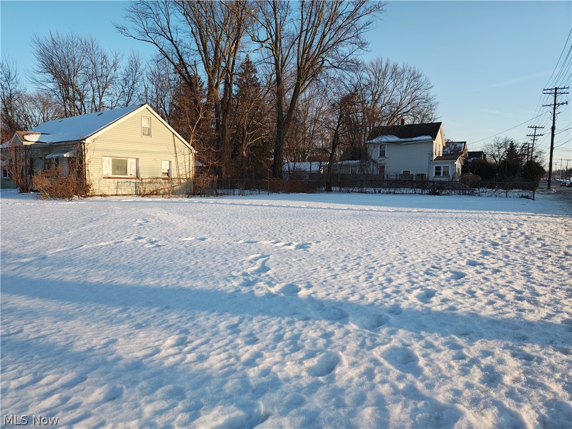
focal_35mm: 25
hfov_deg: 69.4
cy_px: 214
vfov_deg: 54.9
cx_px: 286
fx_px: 413
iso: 100
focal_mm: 4.68
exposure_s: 1/436
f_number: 1.7
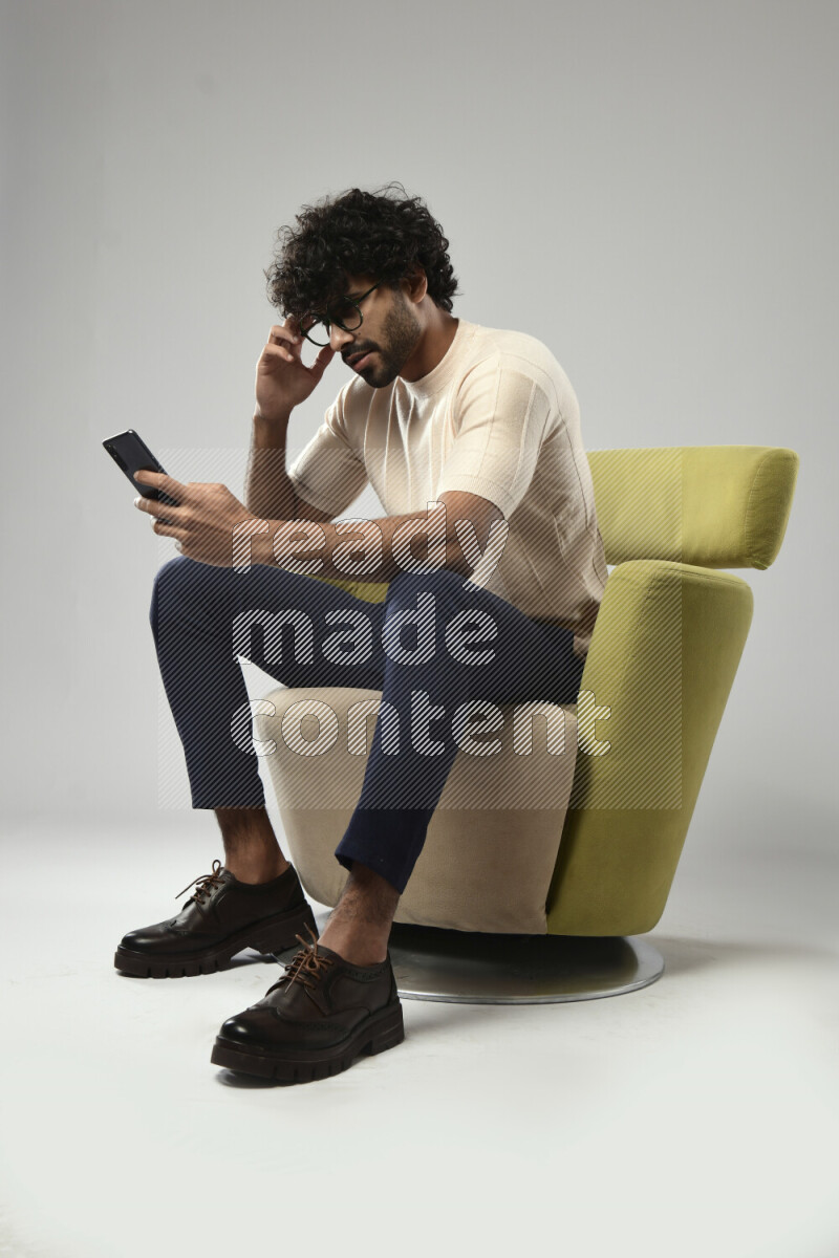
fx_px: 1468
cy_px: 629
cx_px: 420
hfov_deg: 31.9
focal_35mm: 42
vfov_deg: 46.4
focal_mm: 42
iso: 400
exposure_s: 1/125
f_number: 5.6
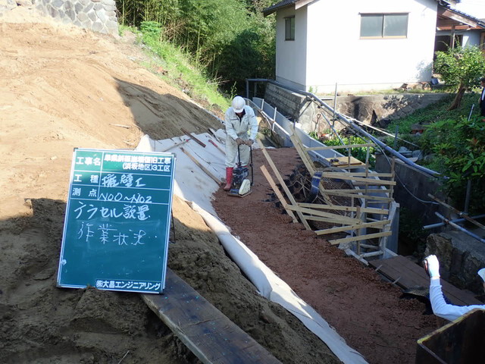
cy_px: 182
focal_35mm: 35
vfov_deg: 40.7
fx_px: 490
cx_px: 242
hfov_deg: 52.6
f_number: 3.5
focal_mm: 6.42
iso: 100
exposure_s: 1/250
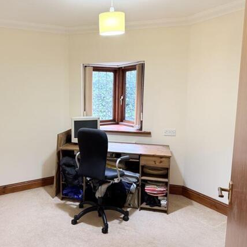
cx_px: 85
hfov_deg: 54.6
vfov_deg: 55.6
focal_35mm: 29
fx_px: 234
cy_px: 125
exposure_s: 1/50
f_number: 1.78
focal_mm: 6.76
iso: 640
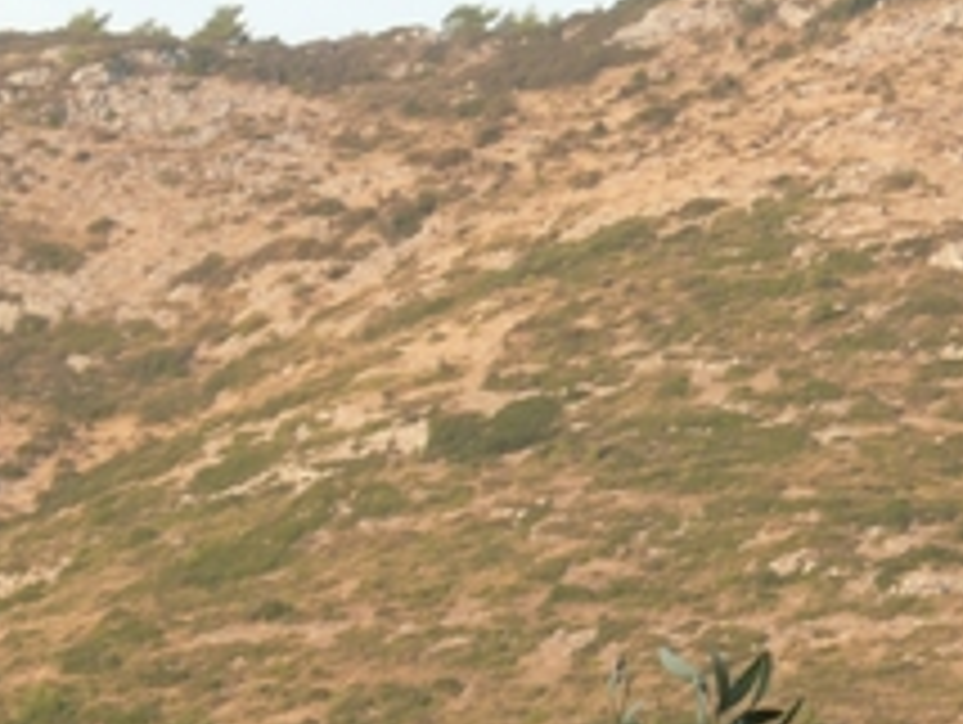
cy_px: 850
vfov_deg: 2.5
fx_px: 16683
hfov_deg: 3.3
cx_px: 400
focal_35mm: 599
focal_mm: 29.2
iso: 100
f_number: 4.8
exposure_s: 1/100
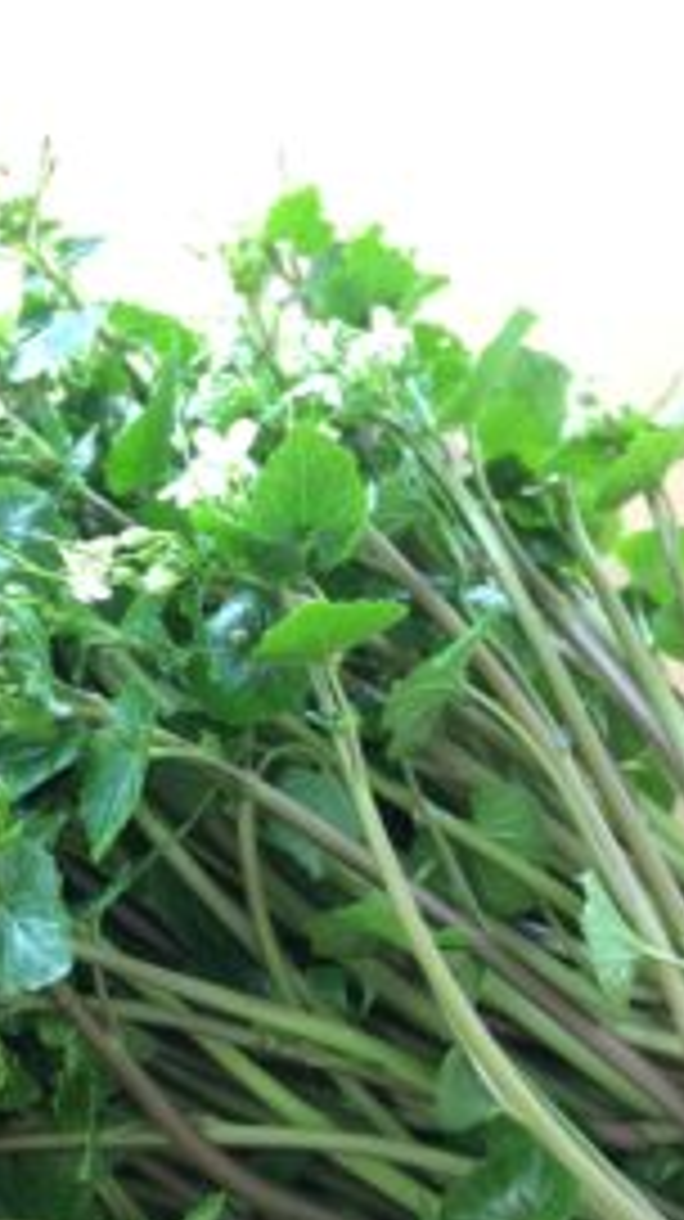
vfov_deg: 47.9
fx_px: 1357
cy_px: 765
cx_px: 158
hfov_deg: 27.8
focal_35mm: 42
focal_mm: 4.15
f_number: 2.2
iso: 100
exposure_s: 1/30
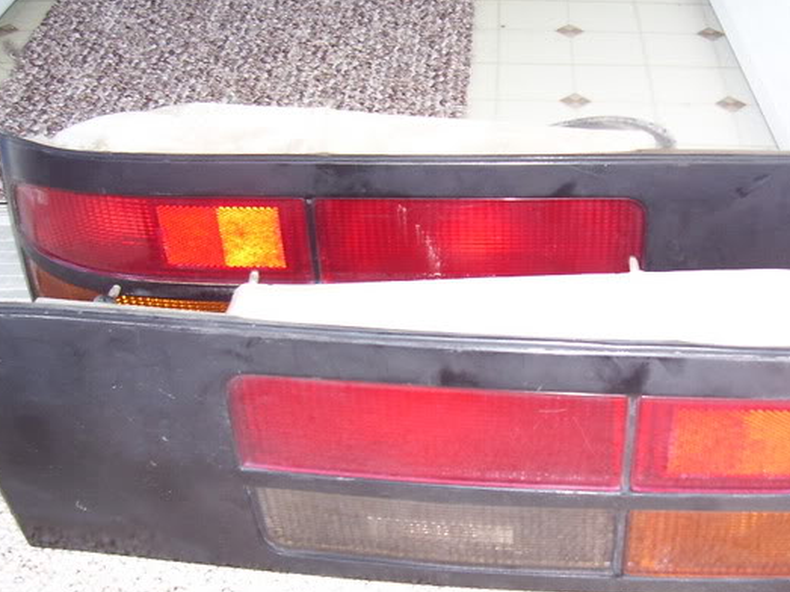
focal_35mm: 52
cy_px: 338
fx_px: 1186
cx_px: 557
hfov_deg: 36.3
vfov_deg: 28.0
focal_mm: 5.6
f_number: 2.7
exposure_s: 1/45
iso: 80
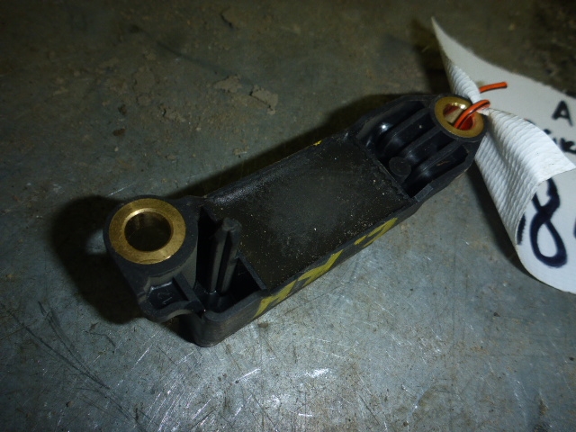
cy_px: 216
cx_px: 288
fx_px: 466
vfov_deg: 49.7
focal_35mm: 28
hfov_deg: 63.4
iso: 125
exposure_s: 1/60
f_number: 3.3
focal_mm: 4.9
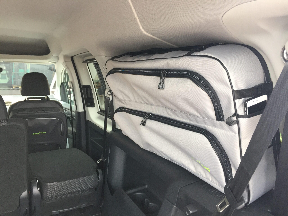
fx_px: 241
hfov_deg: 61.7
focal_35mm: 29
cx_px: 144
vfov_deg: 48.2
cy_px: 108
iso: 64
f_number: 2.2
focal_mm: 4.15
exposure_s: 1/33
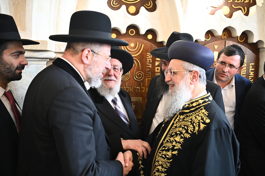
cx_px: 132
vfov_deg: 36.8
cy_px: 88
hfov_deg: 53.2
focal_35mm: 36
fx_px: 265
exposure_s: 1/160
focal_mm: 36
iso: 1250
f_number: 3.2
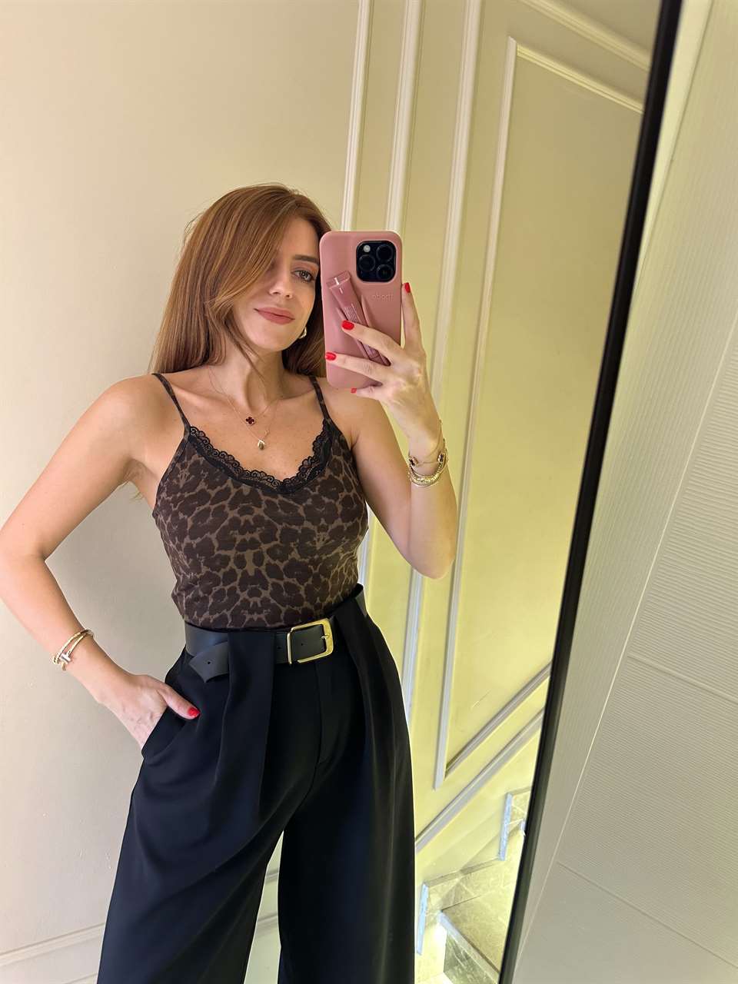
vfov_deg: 71.6
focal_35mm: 24
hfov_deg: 56.8
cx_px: 369
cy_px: 492
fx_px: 682
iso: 400
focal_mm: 6.86
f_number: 1.78
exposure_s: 1/60
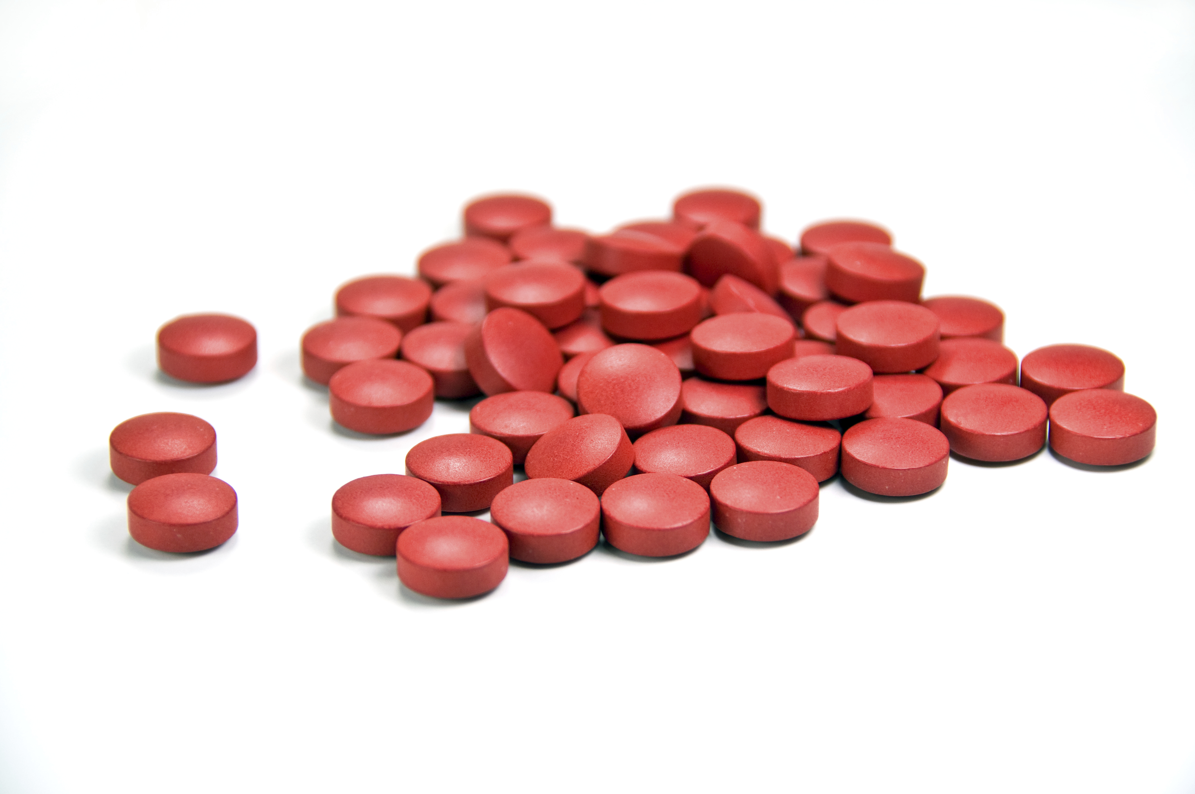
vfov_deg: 8.7
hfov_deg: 13.1
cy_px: 397
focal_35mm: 158
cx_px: 598
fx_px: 5222
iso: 200
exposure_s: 1/500
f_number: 5.6
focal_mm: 105
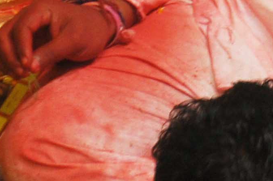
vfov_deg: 1.4
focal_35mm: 1004
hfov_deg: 2.0
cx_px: 761
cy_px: 39
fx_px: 7606
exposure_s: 1/80
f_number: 5.6
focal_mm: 105
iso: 400
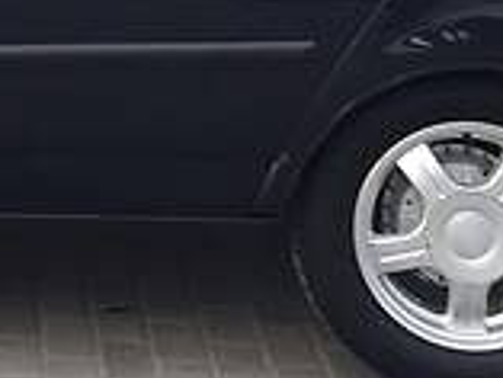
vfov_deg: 9.3
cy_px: -429
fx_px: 2152
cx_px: -234
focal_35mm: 148
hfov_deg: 12.7
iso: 32
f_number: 2.2
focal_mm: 4.2
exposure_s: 1/50
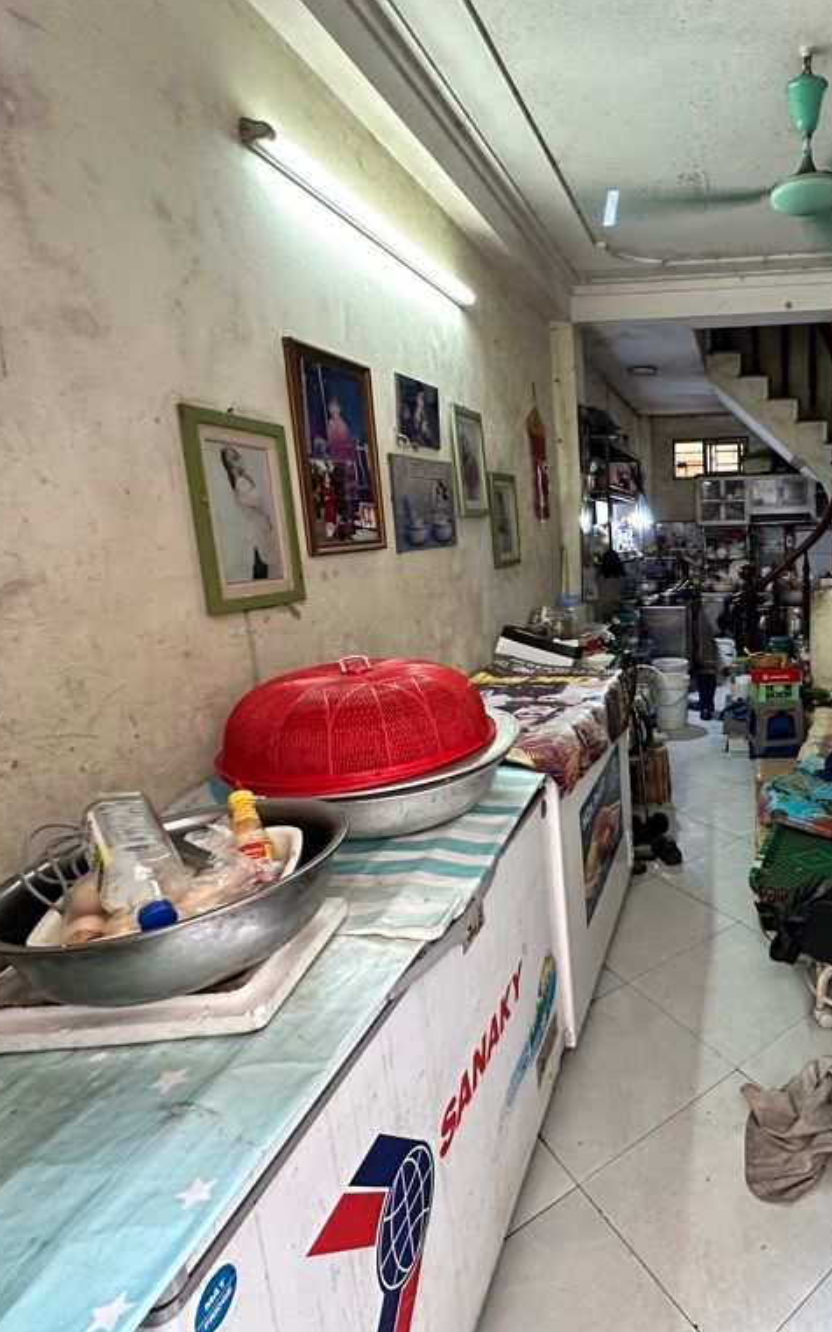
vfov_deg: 85.1
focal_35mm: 20
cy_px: 662
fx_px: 726
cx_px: 704
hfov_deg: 54.1
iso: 500
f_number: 2.2
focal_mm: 2.22
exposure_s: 1/50
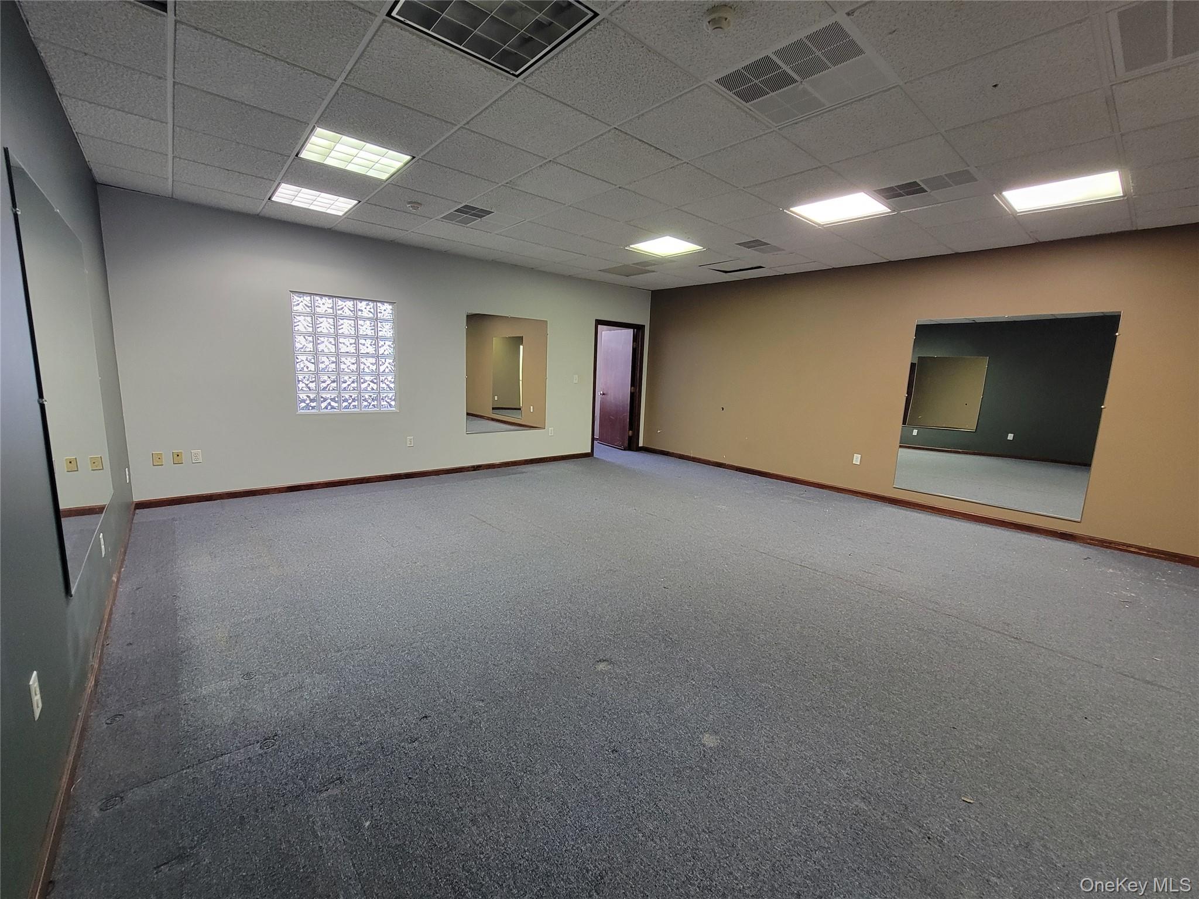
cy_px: 450
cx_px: 600
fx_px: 450
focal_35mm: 13
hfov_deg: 106.2
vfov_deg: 89.9
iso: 320
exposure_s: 1/30
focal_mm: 2.2
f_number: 2.2
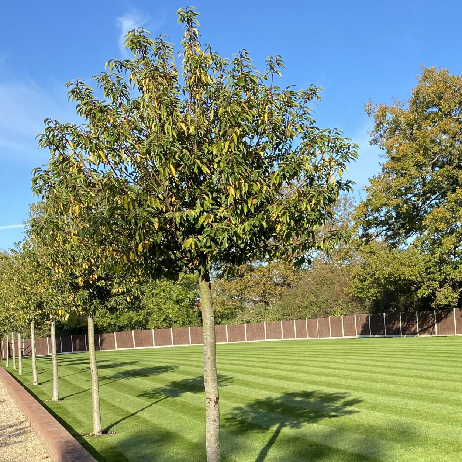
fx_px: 710
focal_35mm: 47
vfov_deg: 35.5
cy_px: 326
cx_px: 408
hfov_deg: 34.2
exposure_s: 1/1395
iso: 32
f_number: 1.8
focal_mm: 4.25
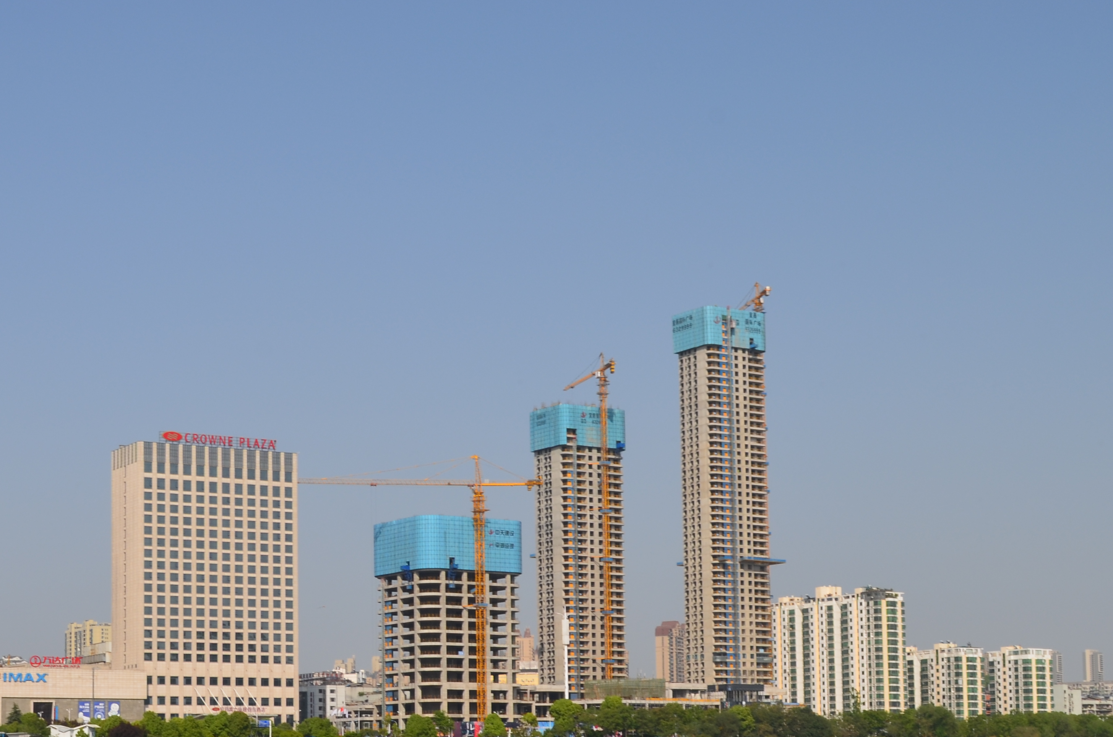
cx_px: 357
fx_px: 2036
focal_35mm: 66
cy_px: 602
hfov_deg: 30.3
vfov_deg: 20.3
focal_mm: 26
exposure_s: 1/160
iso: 100
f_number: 11
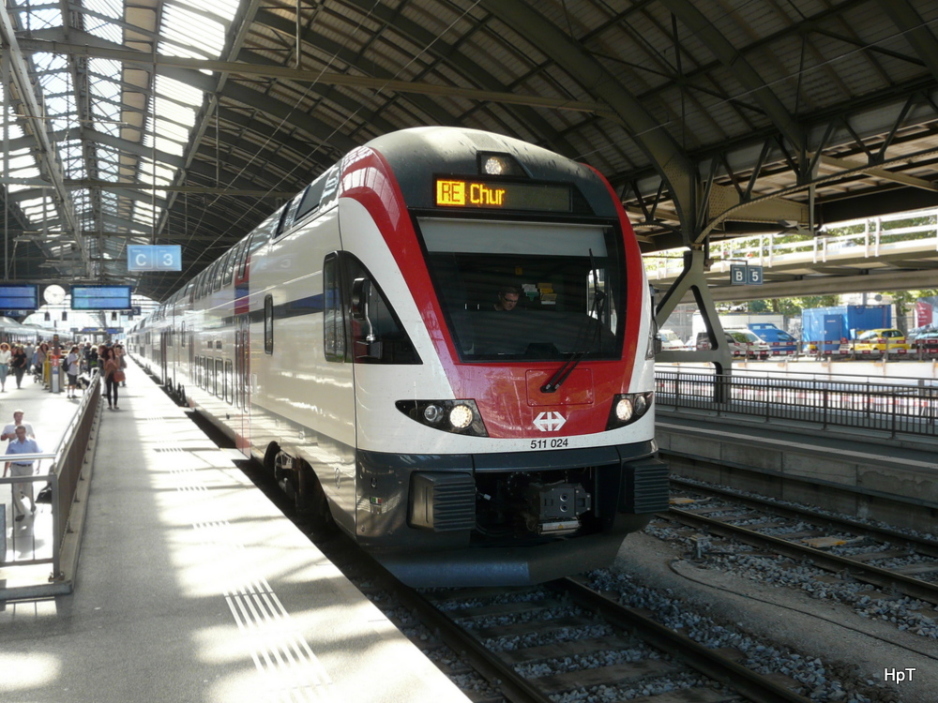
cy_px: 352
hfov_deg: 55.4
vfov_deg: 42.9
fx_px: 894
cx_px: 469
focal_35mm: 33
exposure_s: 1/100
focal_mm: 5.5
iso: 100
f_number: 2.8
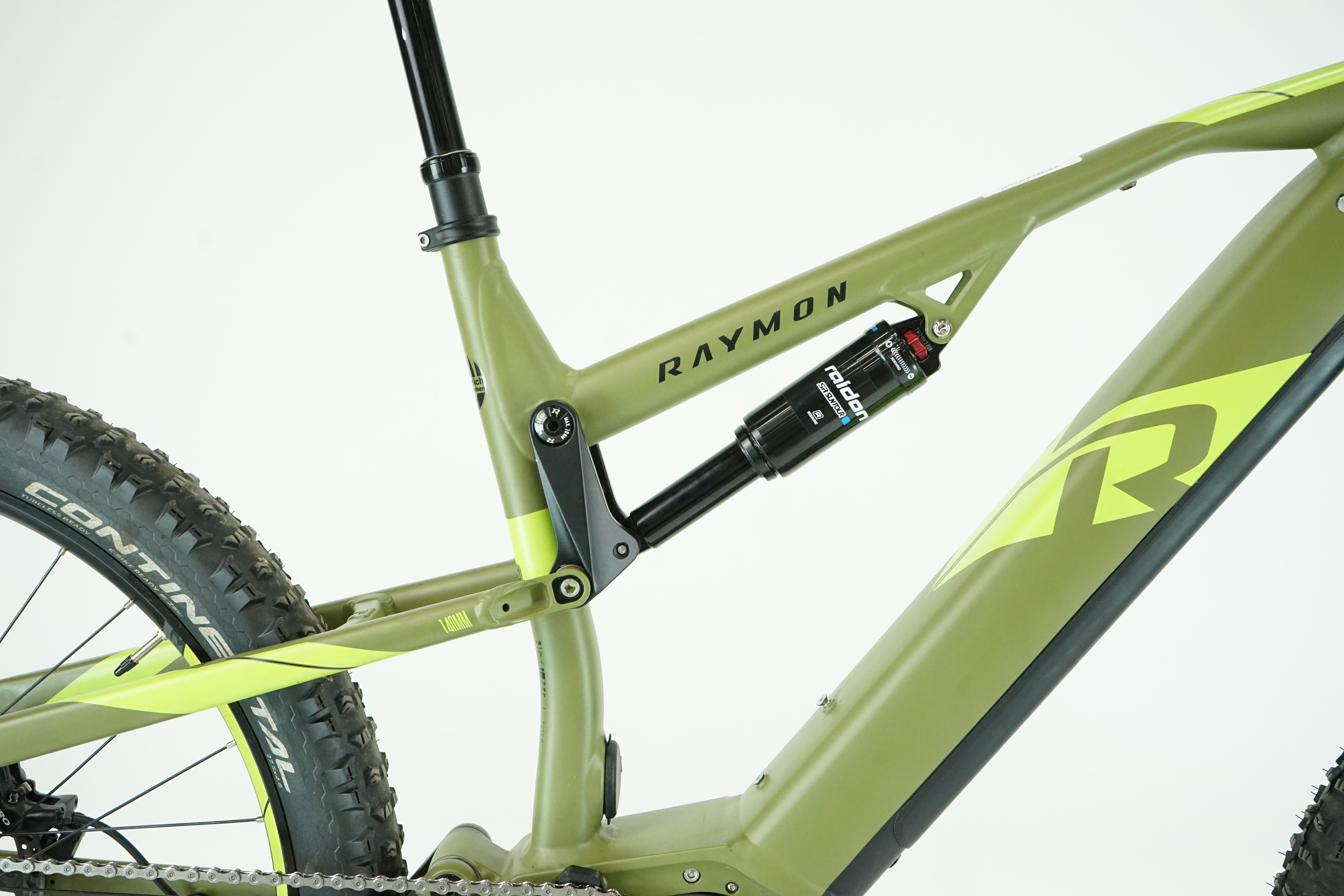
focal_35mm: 38
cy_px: 448
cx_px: 672
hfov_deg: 50.7
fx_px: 1419
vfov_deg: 35.1
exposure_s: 1/200
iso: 3200
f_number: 6.3
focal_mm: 38
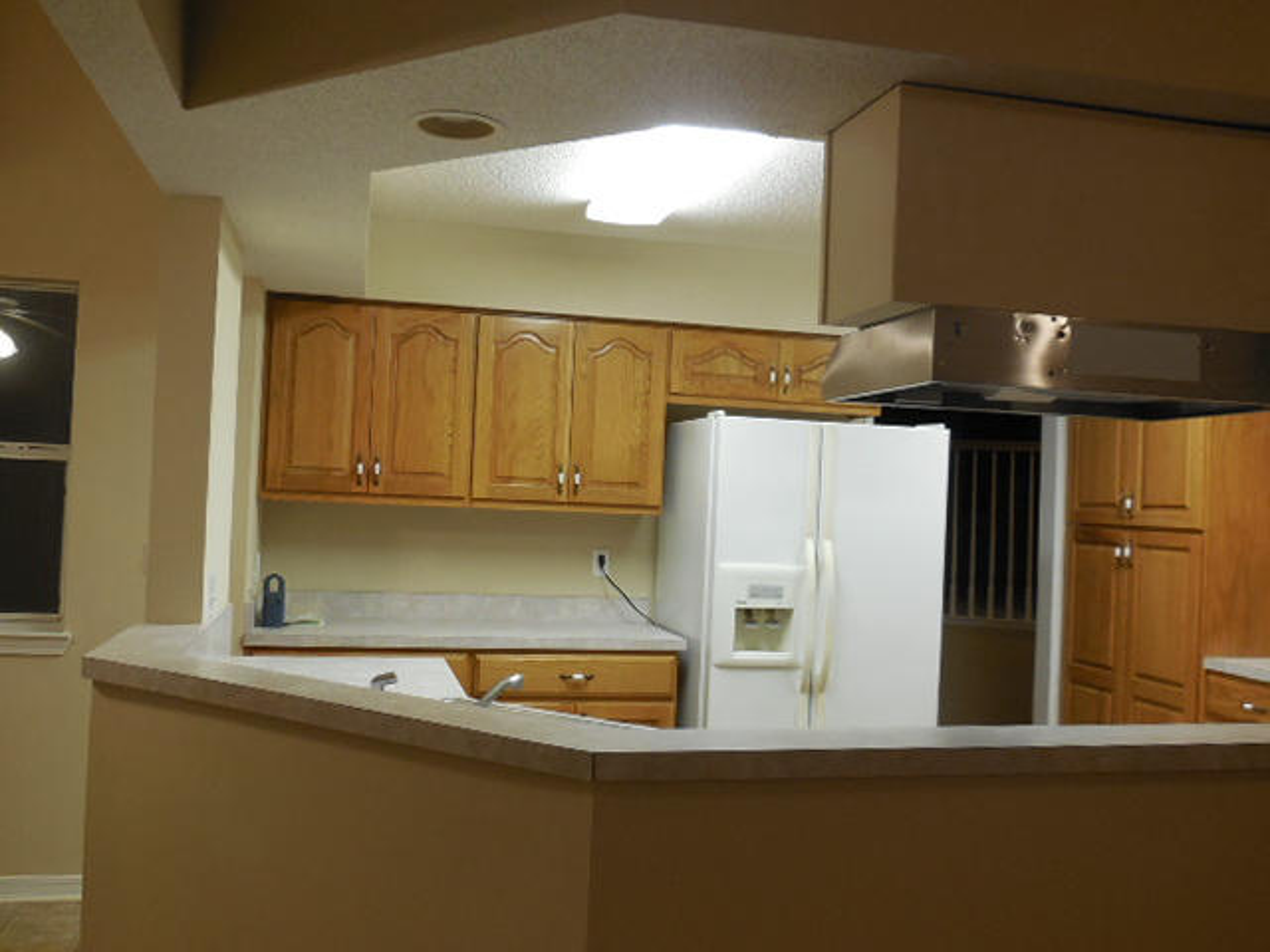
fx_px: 1247
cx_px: 635
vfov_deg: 41.8
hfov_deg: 54.0
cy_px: 476
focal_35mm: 34
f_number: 3.4
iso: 400
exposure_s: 1/40
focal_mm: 6.1
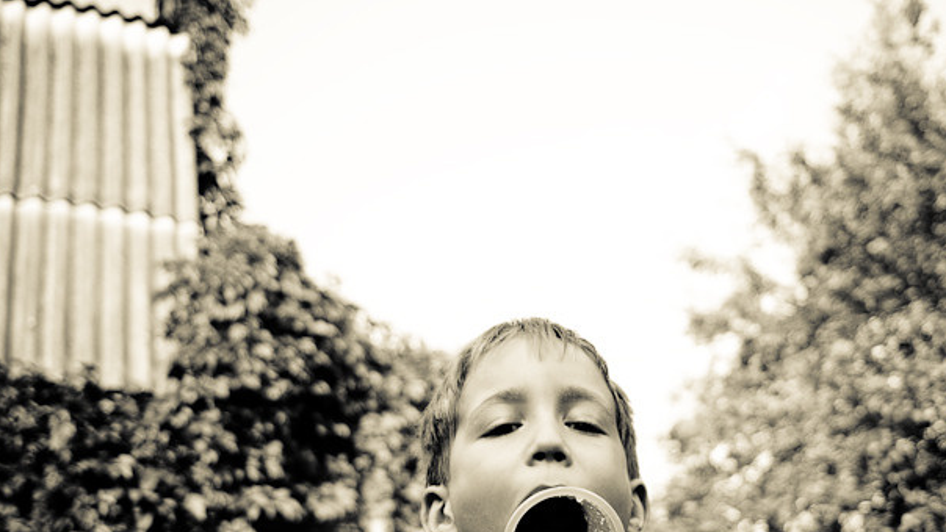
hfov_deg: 41.1
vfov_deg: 23.7
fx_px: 1254
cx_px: 569
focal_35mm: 50
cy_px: 405
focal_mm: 24
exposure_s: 1/400
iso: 100
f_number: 2.8
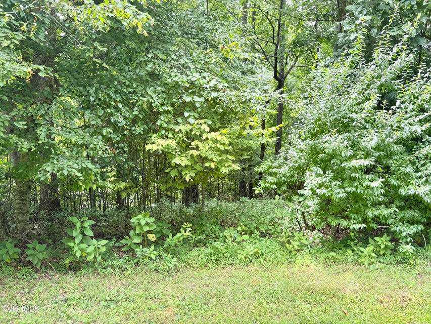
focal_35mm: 26
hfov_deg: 67.3
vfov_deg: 53.1
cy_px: 162
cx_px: 216
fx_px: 324
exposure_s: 1/206
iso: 40
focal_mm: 5.96
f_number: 1.6
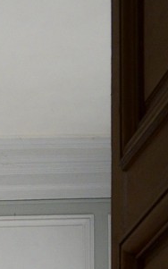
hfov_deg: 6.7
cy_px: 665
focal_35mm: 184
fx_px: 1349
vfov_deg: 9.9
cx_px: -236
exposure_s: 1/60
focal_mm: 34
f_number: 7.1
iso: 1600
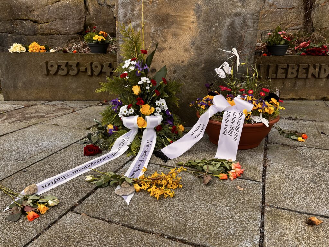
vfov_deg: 53.1
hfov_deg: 67.3
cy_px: 124
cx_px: 164
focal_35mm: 26
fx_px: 247
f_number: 1.6
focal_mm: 5.1
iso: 50
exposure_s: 1/1096
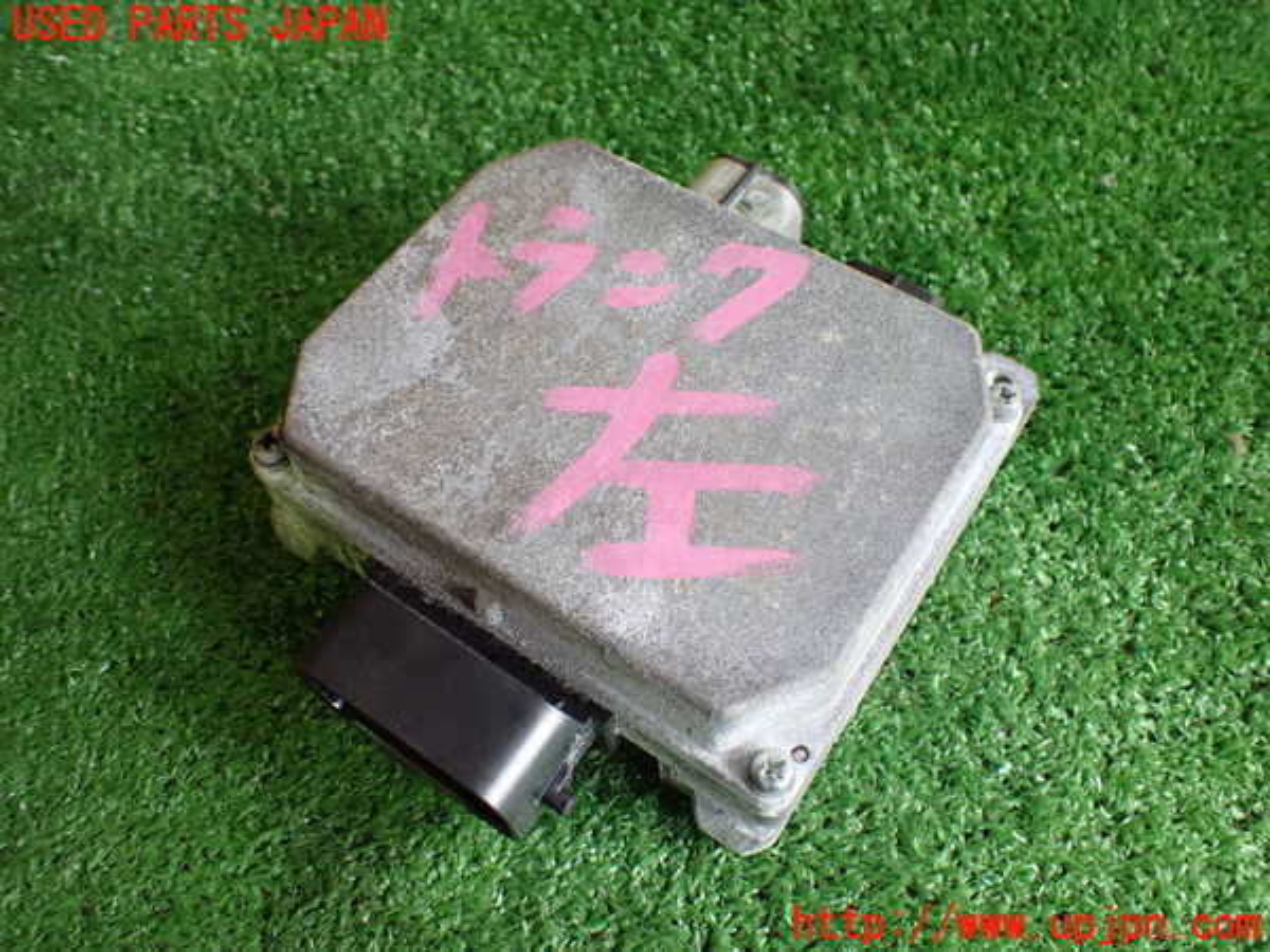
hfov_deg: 60.0
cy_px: 476
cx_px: 635
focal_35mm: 30
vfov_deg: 46.8
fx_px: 1101
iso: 800
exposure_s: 1/60
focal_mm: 5.4
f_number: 2.3
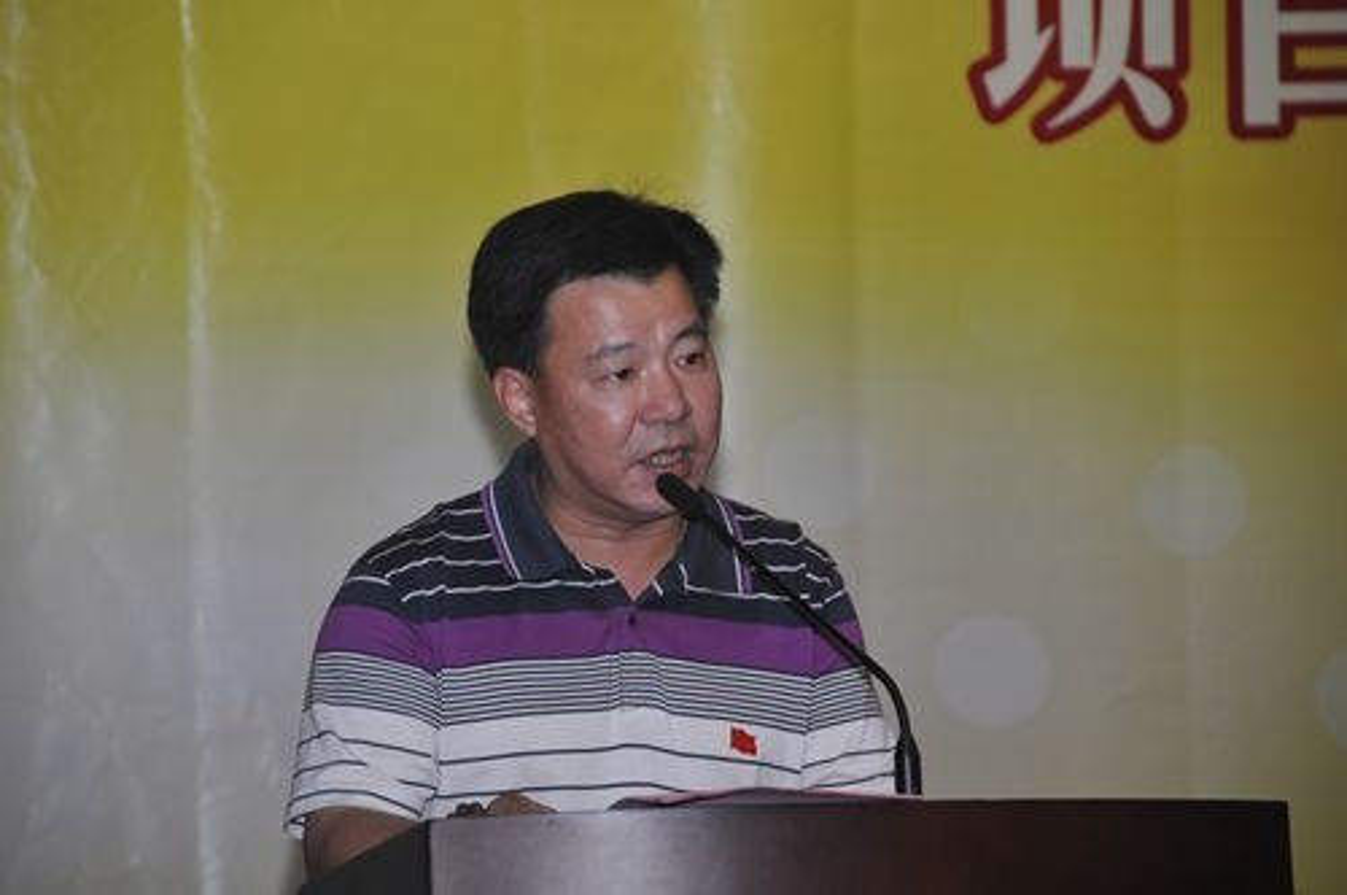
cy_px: 448
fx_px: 8408
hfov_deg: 9.2
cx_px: 674
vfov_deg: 6.1
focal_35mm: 225
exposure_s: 1/50
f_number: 5.6
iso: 320
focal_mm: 150
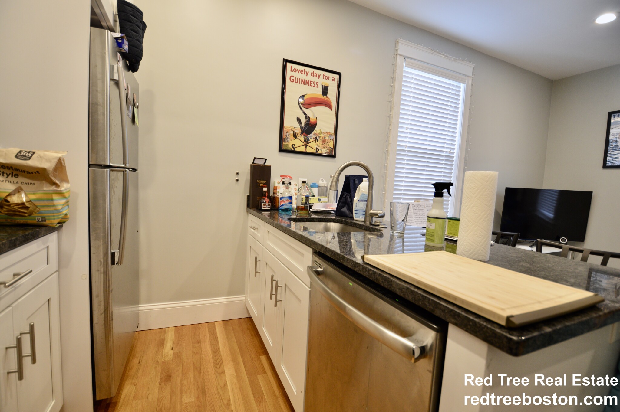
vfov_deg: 77.2
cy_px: 206
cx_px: 310
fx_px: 258
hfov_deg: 100.4
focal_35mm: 15
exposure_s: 1/60
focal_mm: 10
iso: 400
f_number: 4
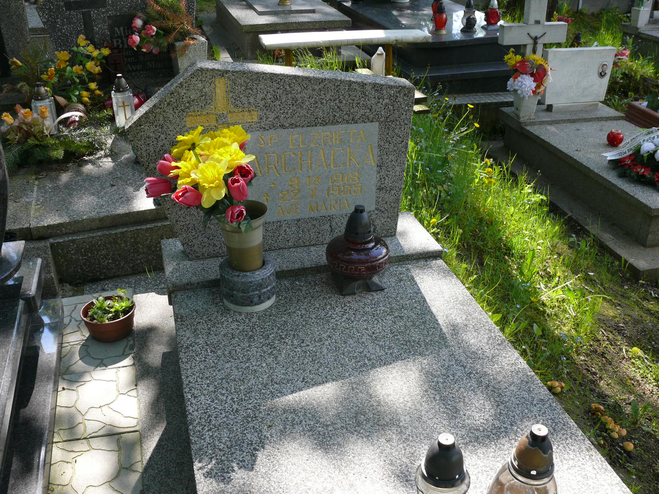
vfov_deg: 40.7
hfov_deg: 52.6
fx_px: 666
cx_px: 330
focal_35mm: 35
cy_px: 247
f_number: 4
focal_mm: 7.4
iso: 100
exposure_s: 1/200
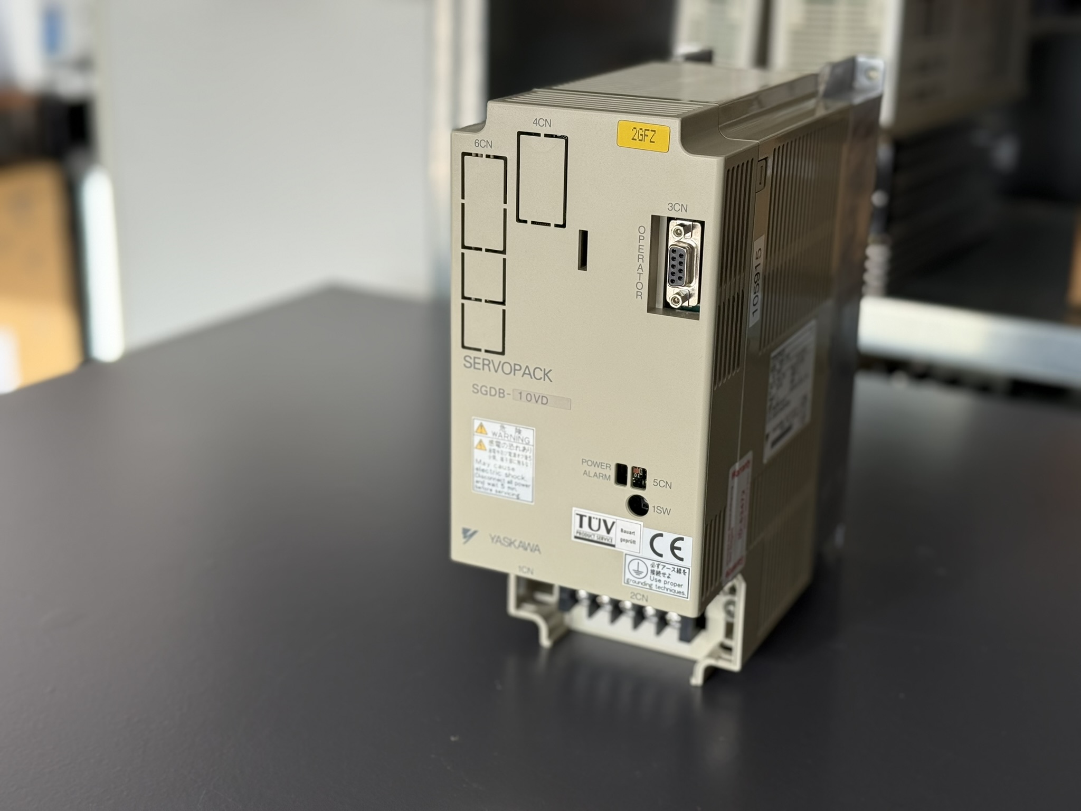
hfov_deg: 39.7
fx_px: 1499
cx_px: 540
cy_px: 406
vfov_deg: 30.3
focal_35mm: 48
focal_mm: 6.76
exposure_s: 1/458
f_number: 1.78
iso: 64
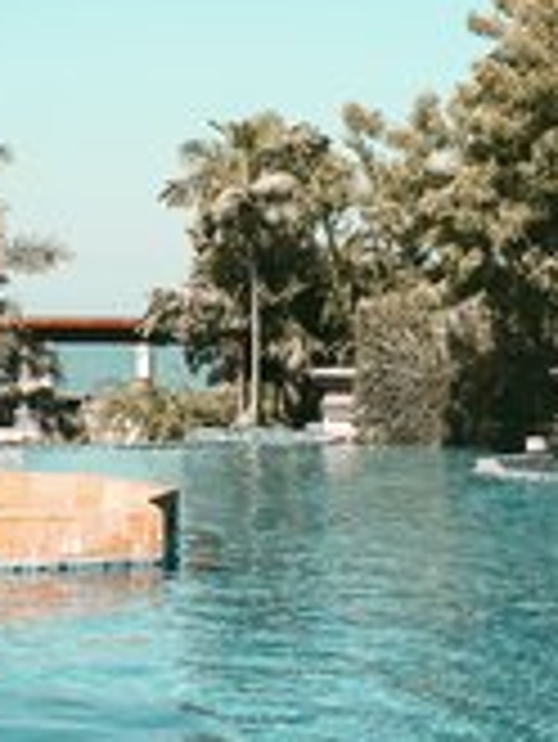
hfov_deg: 15.1
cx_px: 220
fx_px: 2104
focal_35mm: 98
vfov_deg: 19.9
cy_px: 175
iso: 100
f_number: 3.2
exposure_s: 1/2000
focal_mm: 35
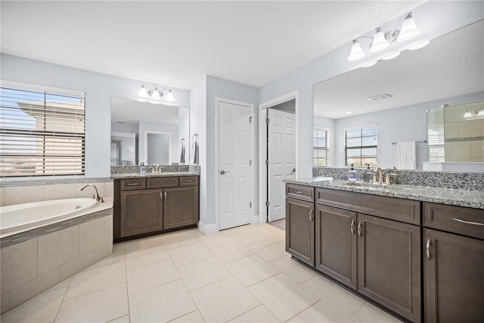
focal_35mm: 14
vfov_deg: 81.2
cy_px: 162
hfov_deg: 104.3
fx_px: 188
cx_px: 242
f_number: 4
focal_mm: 14
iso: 100
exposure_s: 1/10
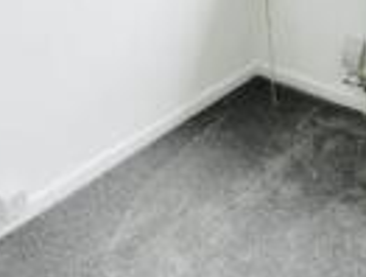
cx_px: 232
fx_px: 657
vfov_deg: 23.0
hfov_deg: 31.0
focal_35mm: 62
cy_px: 18
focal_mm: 2.22
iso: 40
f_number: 2.2
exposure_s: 1/168
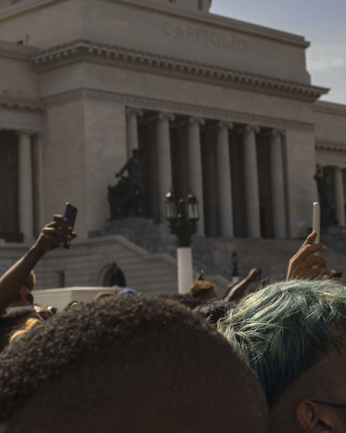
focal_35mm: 50
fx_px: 640
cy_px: 129
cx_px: 239
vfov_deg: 36.8
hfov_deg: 30.0
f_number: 2.5
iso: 100
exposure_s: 1/2000
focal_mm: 15
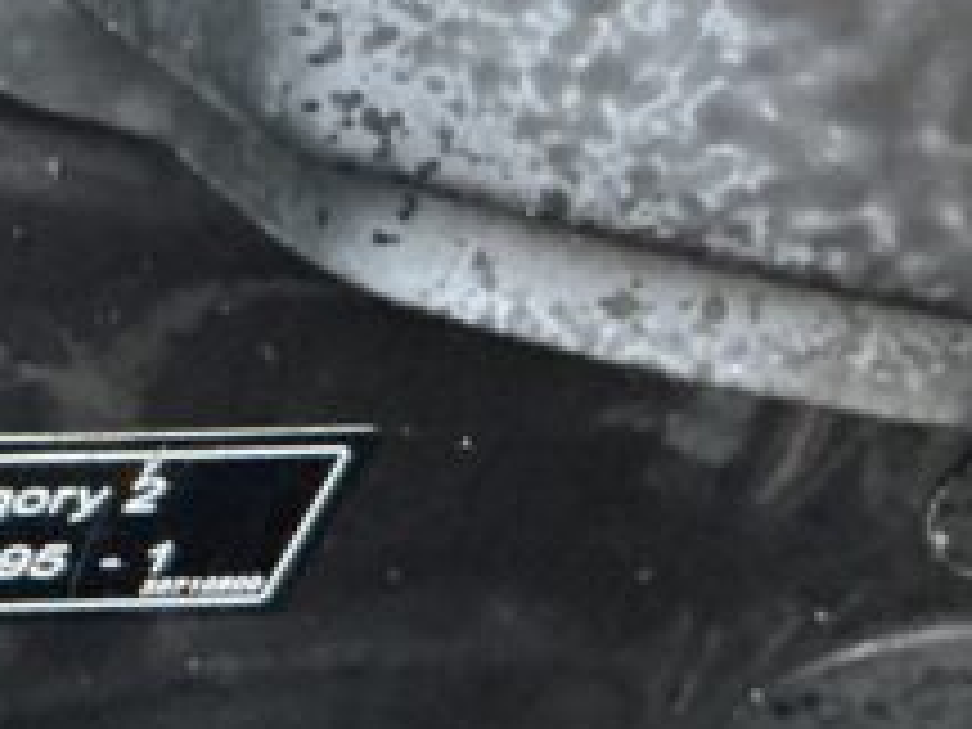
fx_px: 3735
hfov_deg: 12.8
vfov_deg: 11.1
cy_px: 180
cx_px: -1030
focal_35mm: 133
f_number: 1.8
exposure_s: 1/47
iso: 320
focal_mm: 3
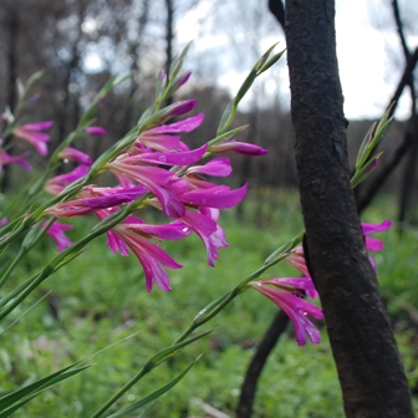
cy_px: 182
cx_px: 141
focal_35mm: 59
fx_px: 806
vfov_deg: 29.0
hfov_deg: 28.9
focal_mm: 26
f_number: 5.6
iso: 200
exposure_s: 1/320
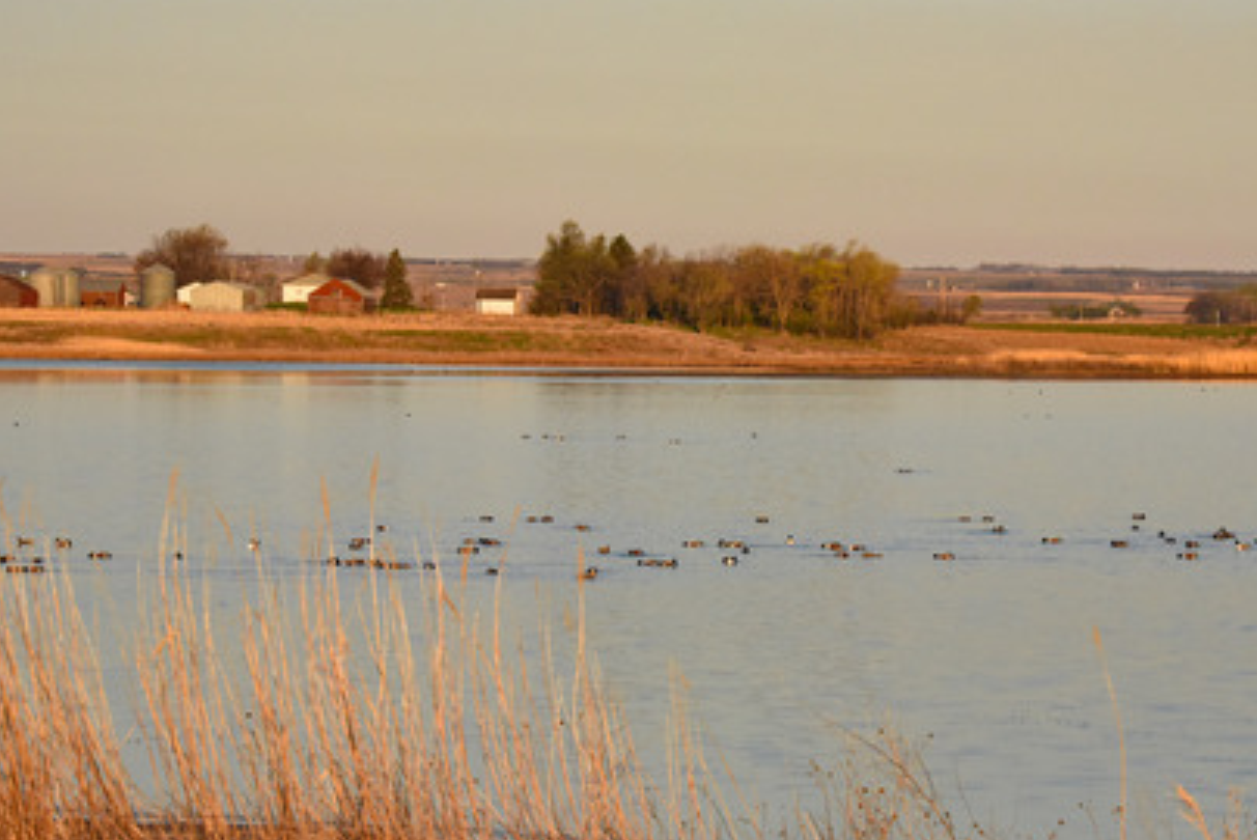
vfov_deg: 6.9
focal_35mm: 200
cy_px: 464
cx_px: 751
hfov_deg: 10.3
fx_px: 6988
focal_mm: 150
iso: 3200
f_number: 16
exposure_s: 1/2000
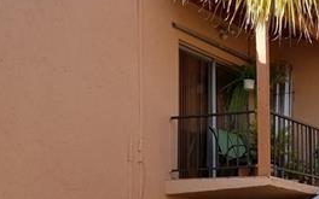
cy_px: 221
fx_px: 930
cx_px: 304
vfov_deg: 12.0
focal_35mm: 107
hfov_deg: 19.0
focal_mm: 4.25
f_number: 1.7
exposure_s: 1/1164
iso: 50
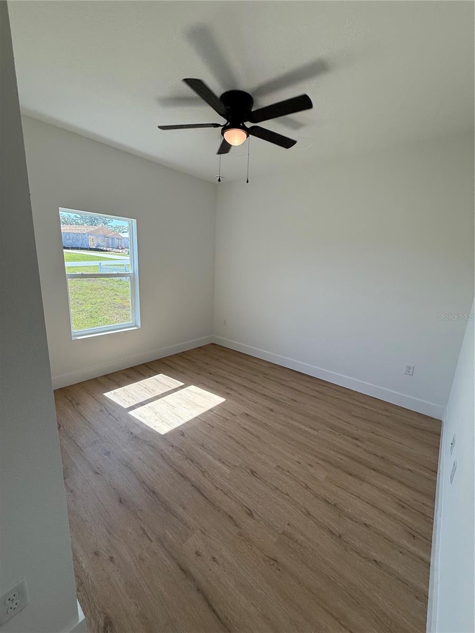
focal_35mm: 14
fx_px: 256
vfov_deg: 102.1
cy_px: 316
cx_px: 238
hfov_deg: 85.7
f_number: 2.2
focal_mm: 2.22
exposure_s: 1/214
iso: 64
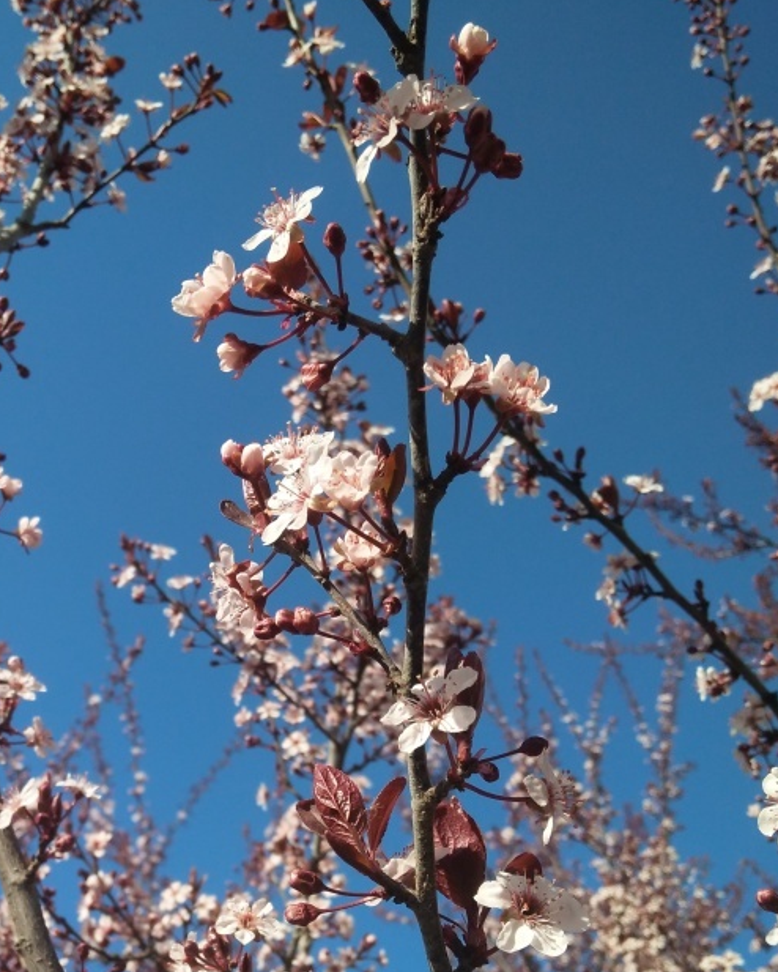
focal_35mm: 34
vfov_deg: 51.8
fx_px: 978
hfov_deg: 42.4
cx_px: 222
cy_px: 647
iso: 50
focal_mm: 3.66
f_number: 2.2
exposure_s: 1/1096
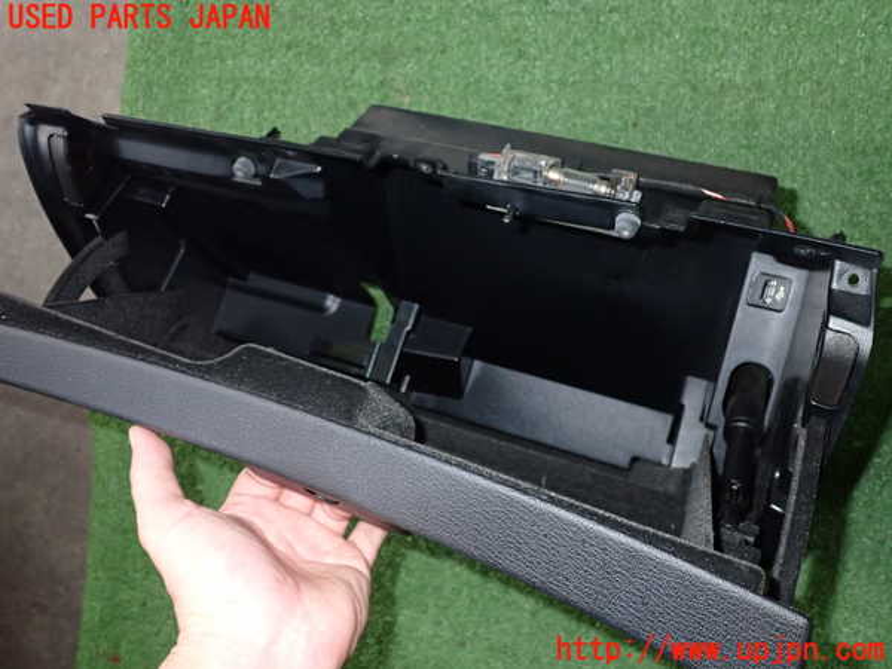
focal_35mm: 30
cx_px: 446
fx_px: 773
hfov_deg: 60.0
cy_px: 334
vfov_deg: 46.8
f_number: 6.3
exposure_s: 1/30
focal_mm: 5.4
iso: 500
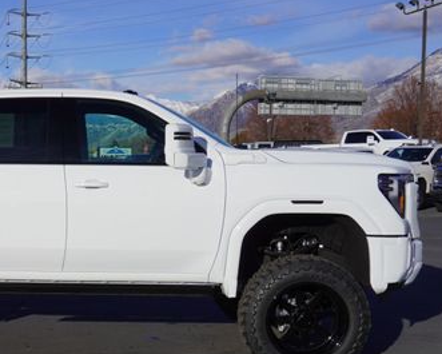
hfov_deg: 29.9
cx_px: 32
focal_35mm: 60
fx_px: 785
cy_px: 247
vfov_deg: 25.2
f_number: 10
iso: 100
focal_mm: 22
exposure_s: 1/320
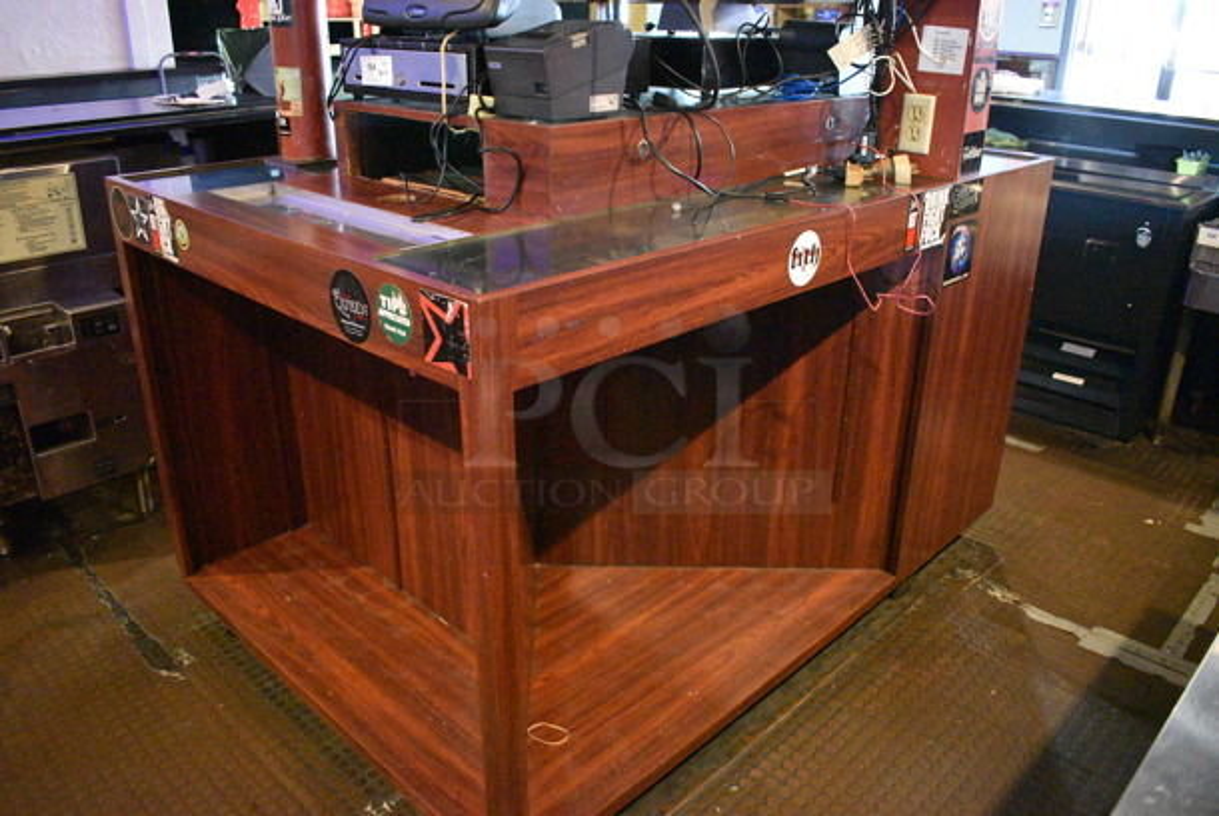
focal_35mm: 27
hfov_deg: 67.3
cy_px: 408
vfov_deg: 48.0
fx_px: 915
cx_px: 610
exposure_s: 1/20
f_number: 3.5
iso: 12800
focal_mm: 18
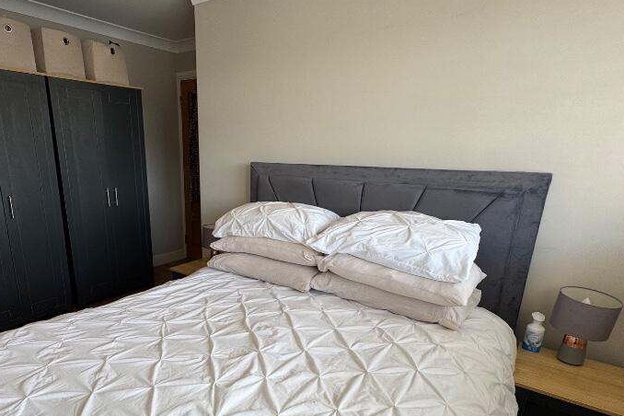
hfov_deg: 77.9
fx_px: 381
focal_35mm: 22
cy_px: 267
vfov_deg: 56.3
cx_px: 259
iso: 80
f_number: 2.2
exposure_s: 1/99
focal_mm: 2.22
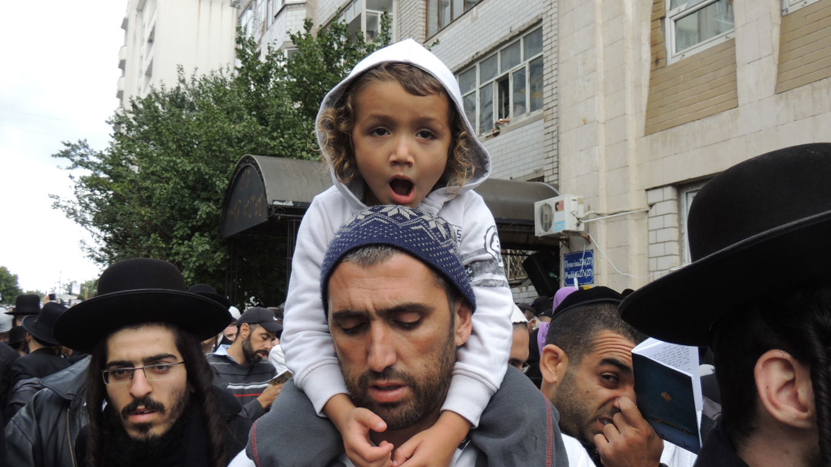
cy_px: 223
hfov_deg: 51.6
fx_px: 859
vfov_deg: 30.4
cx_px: 410
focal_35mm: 39
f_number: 3.3
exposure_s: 1/250
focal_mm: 6.2
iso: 100
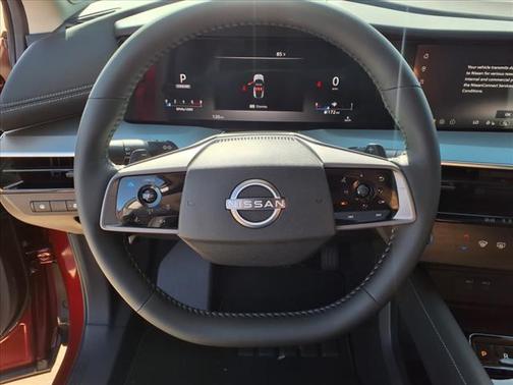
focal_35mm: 27
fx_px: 400
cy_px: 192
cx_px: 256
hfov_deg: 65.3
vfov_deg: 51.4
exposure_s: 1/238
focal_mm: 3.58
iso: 40
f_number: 1.9
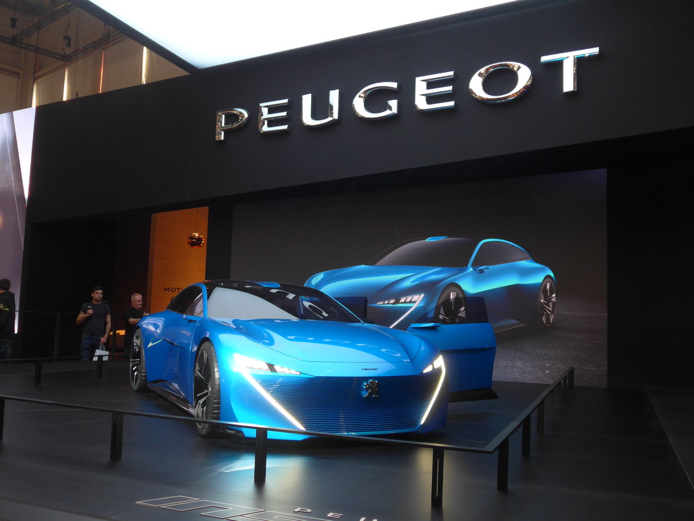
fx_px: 682
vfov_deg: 41.8
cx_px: 347
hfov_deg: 54.0
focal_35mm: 34
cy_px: 260
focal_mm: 7
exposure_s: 1/60
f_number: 2.3
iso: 160
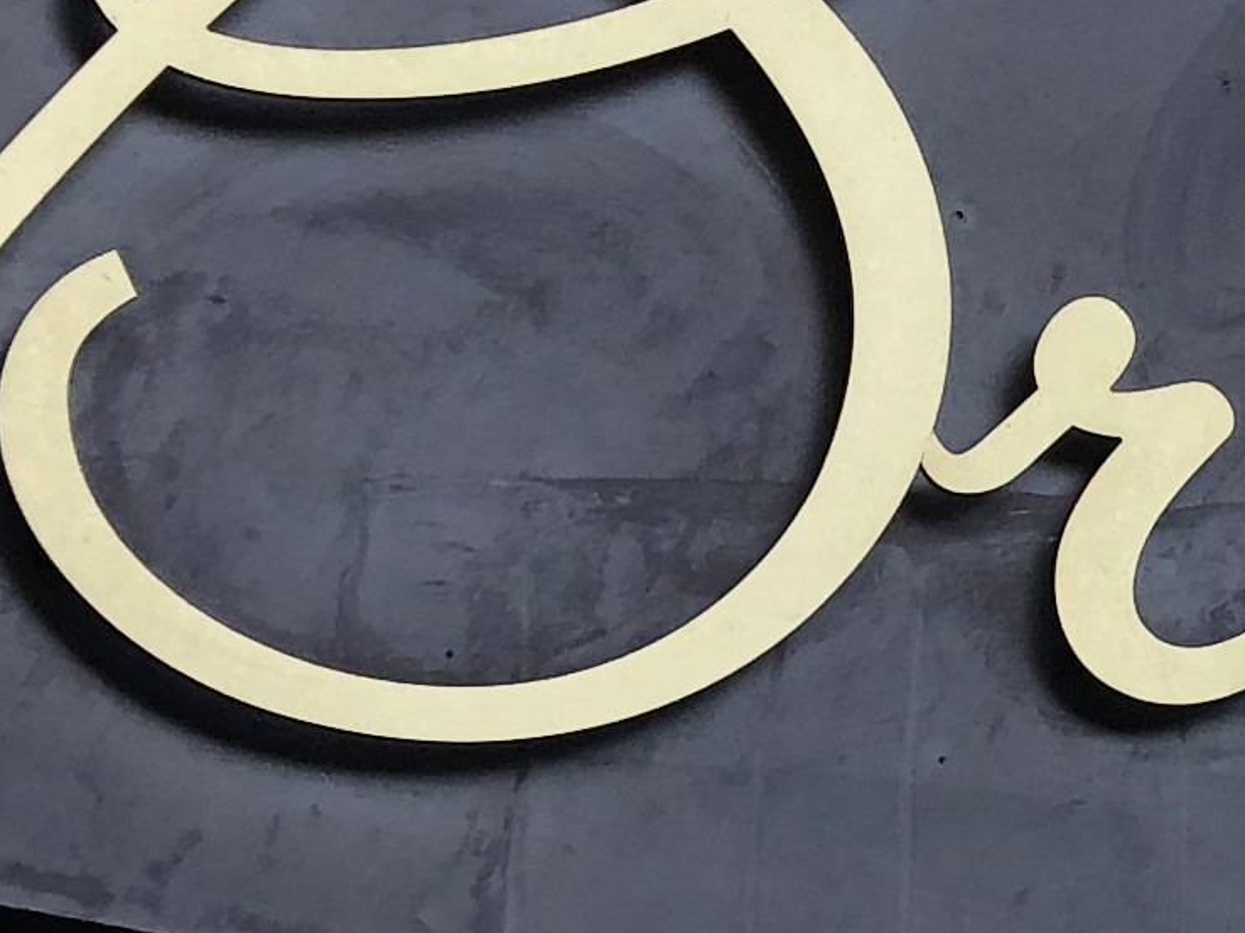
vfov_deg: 9.7
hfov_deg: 12.1
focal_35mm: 153
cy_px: 344
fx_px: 5501
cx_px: 2050
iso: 20
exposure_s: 1/533
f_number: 1.8
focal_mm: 3.99
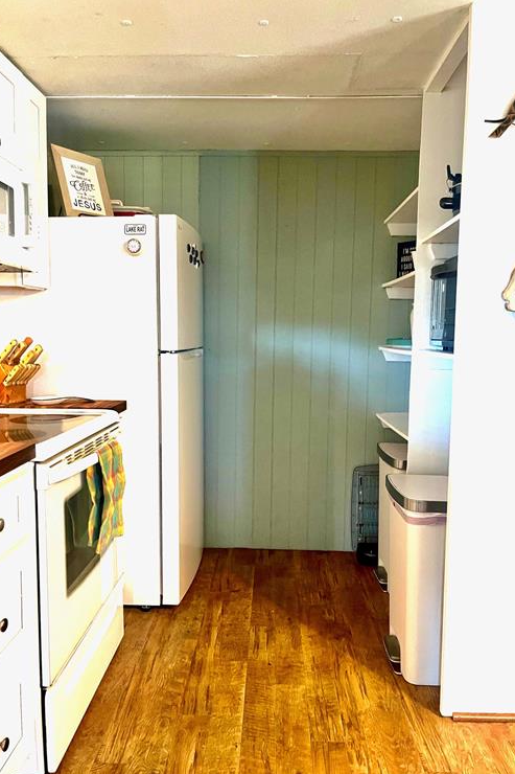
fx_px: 580
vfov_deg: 67.4
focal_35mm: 27
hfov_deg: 47.9
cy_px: 383
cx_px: 252
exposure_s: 1/60
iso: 320
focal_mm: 5.1
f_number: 1.6
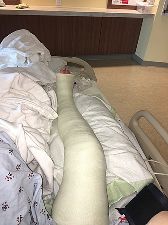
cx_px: 84
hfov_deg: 48.2
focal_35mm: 29
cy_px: 112
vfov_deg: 61.7
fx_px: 188
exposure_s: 1/30
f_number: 2.2
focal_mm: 4.15
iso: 40
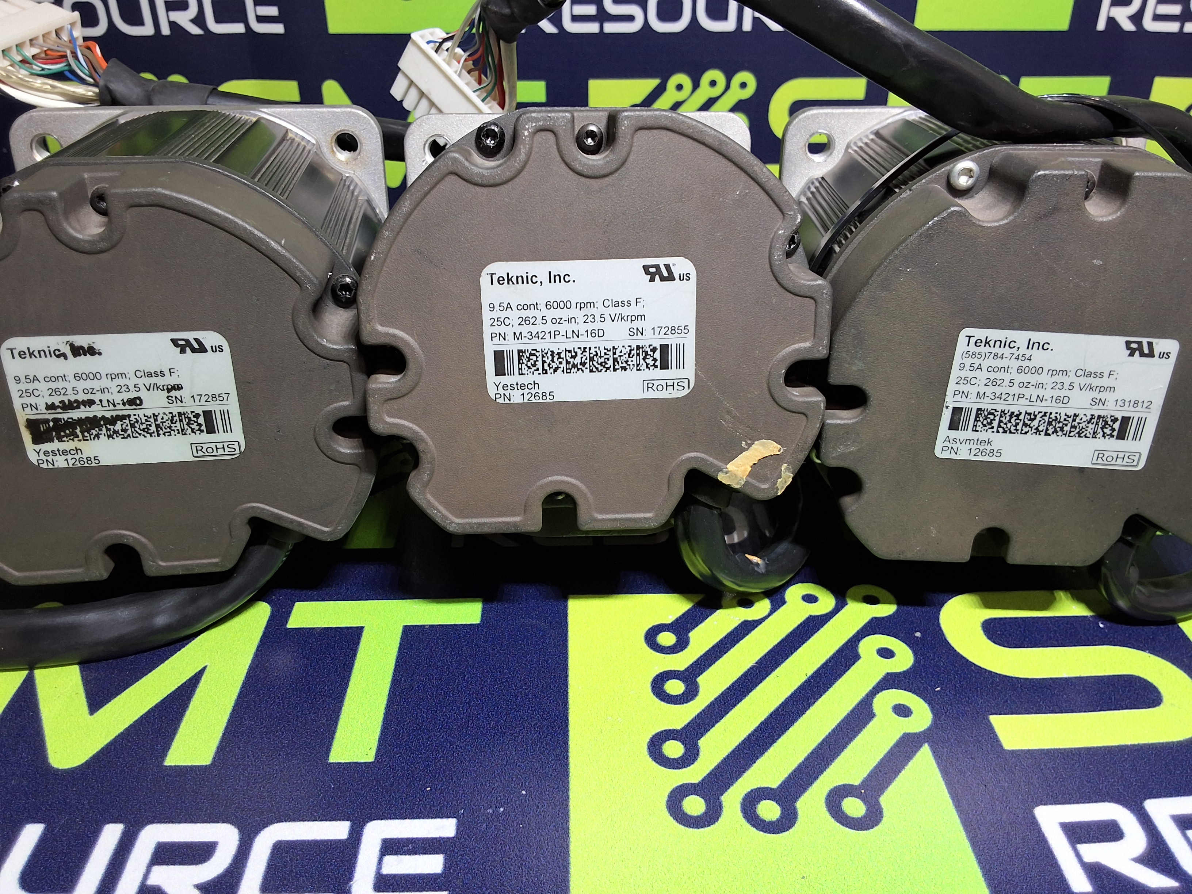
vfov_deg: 49.7
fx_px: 964
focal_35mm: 28
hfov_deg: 63.4
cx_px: 596
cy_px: 447
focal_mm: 2.91
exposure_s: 1/40
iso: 64
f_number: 1.9
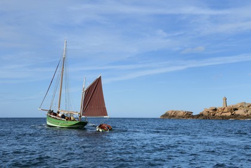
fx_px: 335
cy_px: 84
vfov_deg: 28.1
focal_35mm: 48
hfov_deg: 41.1
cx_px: 126
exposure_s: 1/640
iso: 400
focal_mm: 48
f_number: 13
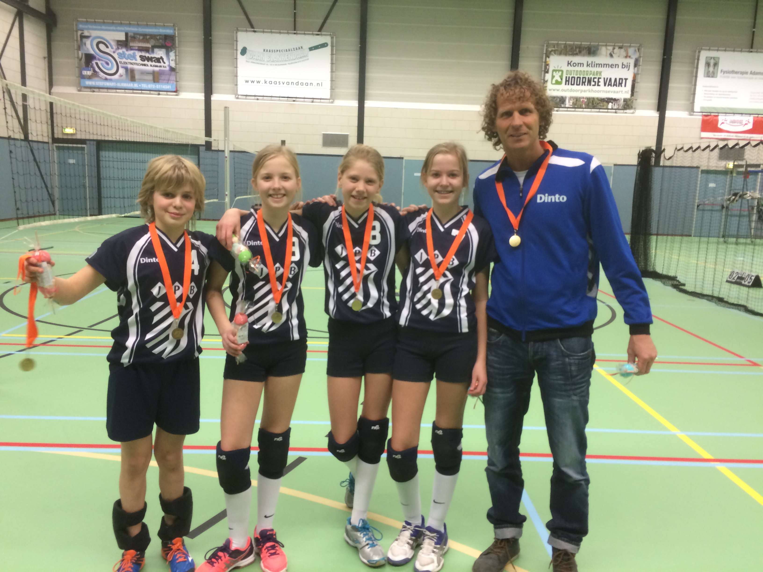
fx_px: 639
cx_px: 382
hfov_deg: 61.7
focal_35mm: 29
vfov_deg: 48.2
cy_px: 286
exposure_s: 1/33
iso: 125
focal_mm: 4.15
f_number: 2.2
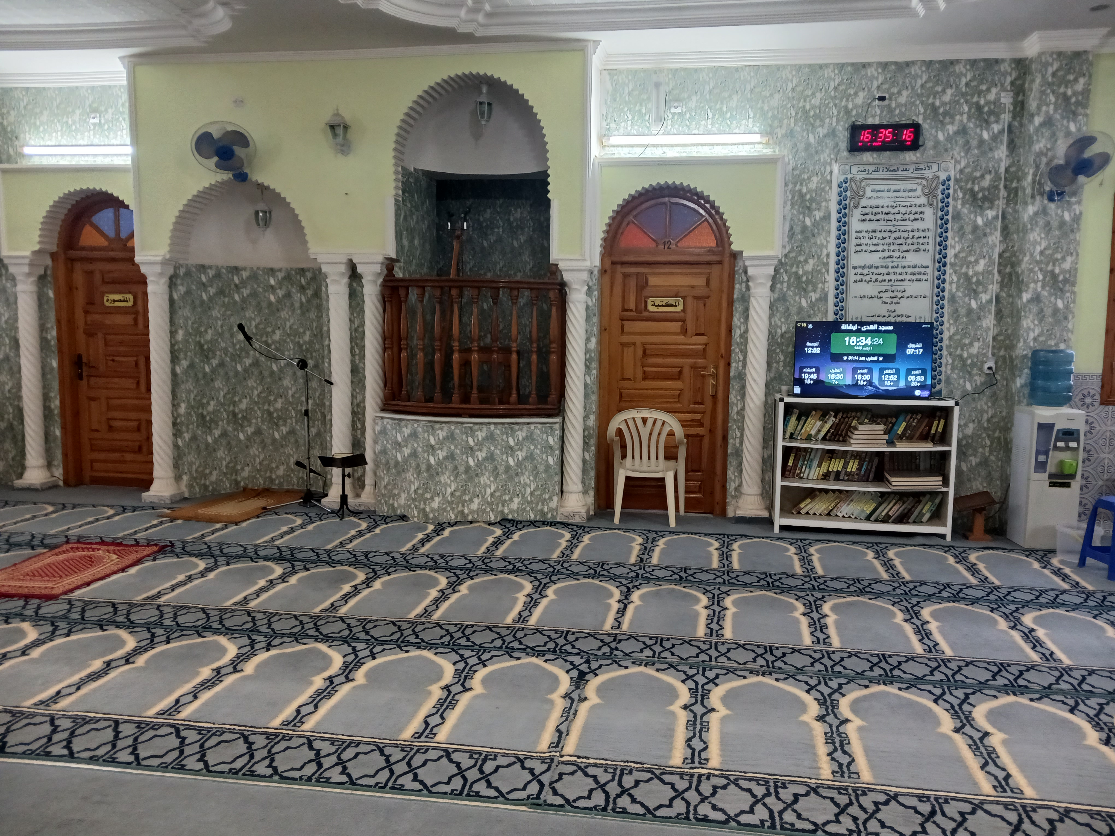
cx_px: 558
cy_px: 418
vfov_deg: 51.4
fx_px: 870
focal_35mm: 27
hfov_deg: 65.3
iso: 250
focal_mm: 4
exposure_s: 1/33
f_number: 1.8
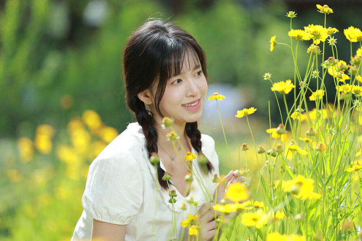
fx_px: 2040
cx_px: 166
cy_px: 113
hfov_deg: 10.1
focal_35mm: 203
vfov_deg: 6.8
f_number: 2.8
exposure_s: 1/500
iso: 100
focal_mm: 177
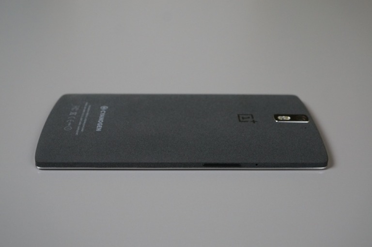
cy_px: 124
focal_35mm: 45
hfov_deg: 43.7
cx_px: 186
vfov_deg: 29.8
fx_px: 464
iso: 1250
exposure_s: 1/60
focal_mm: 30
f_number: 5.6
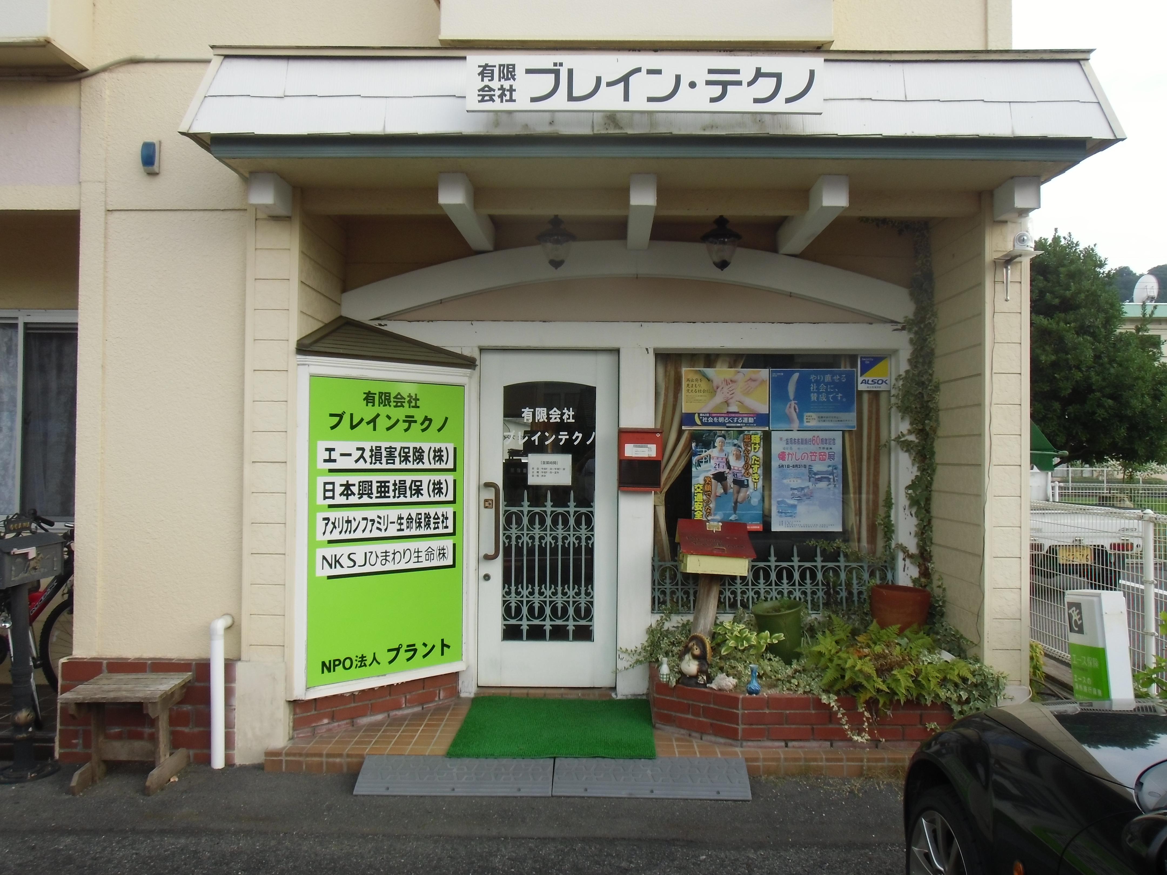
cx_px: 584
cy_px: 438
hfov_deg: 63.4
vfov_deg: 49.7
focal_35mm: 28
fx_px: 944
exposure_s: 1/200
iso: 64
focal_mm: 4.87
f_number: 3.3
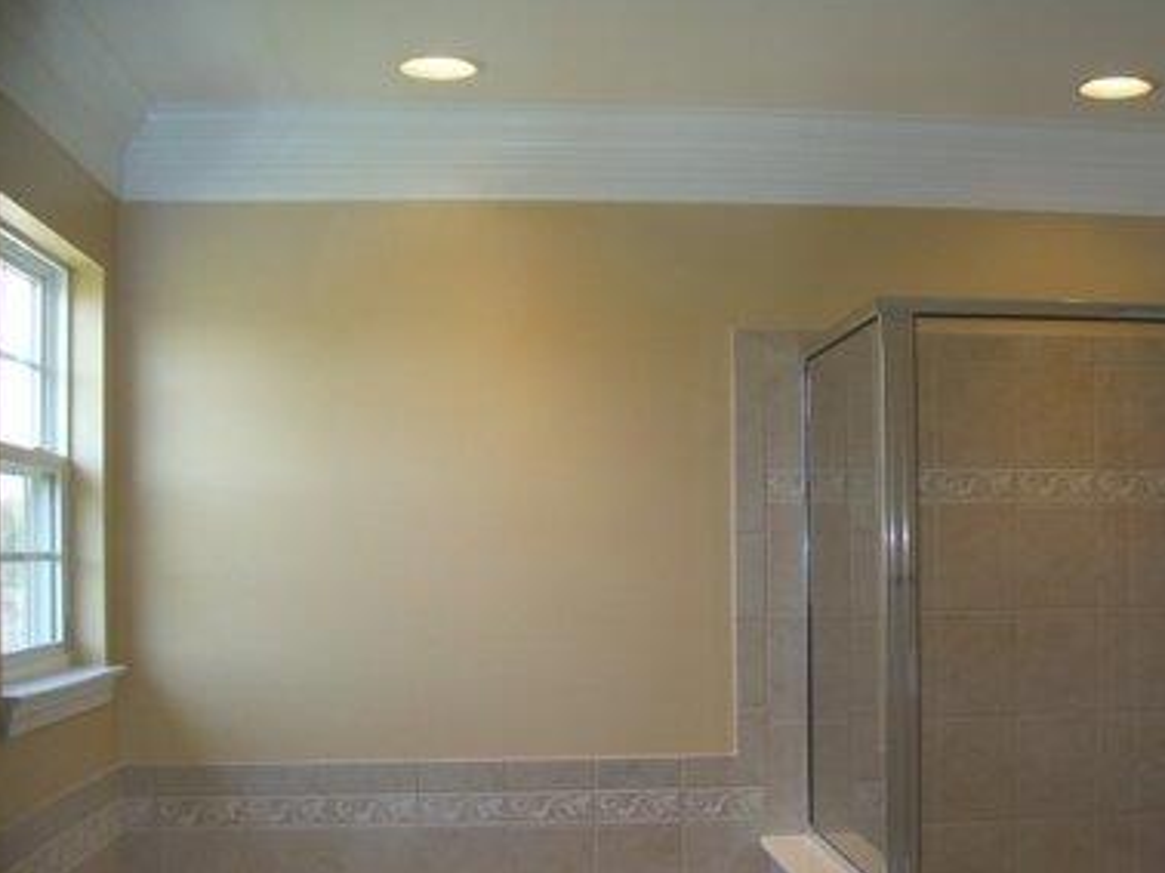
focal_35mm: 47
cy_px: 543
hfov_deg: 40.2
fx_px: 1581
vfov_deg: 30.7
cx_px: 724
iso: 100
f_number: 2.8
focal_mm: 6.1
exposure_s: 1/60
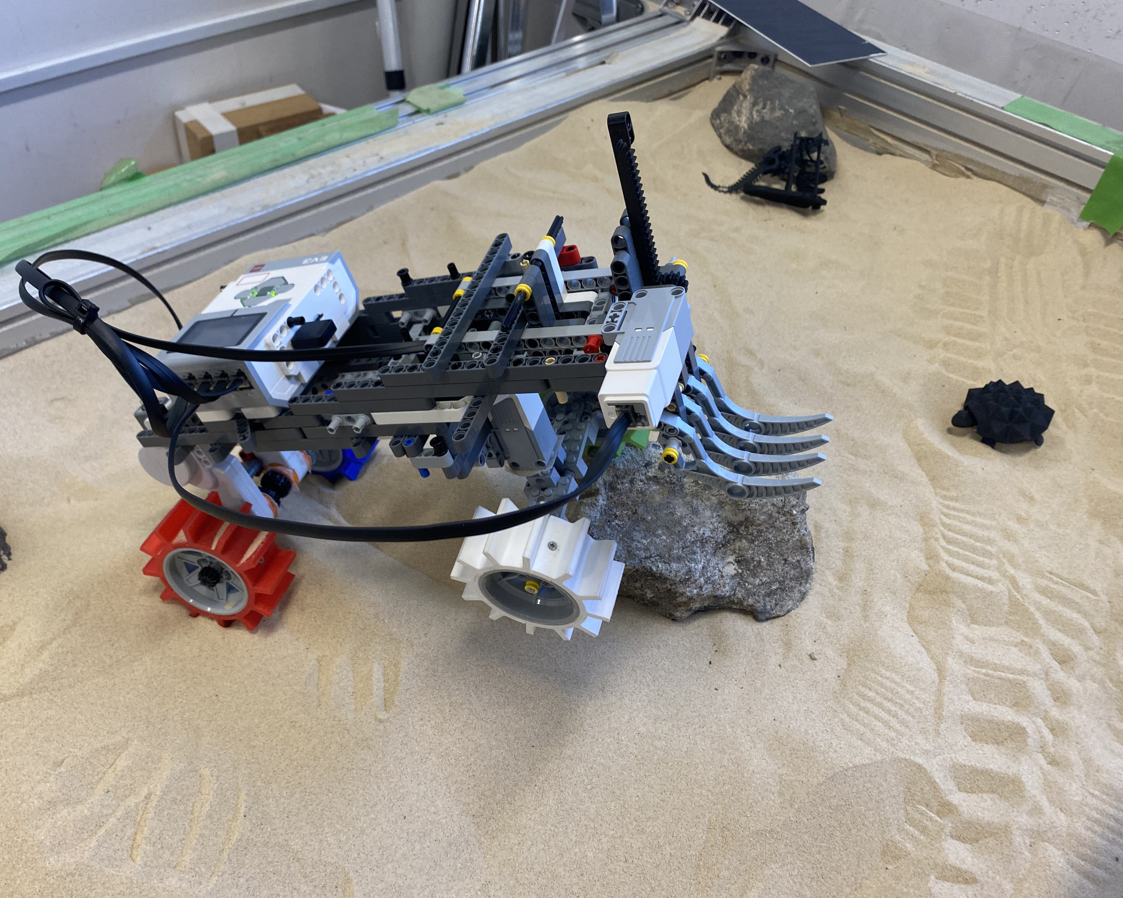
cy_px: 445
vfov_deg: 51.5
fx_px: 931
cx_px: 514
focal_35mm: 28
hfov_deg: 62.1
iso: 100
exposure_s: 1/100
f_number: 1.8
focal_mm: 4.25
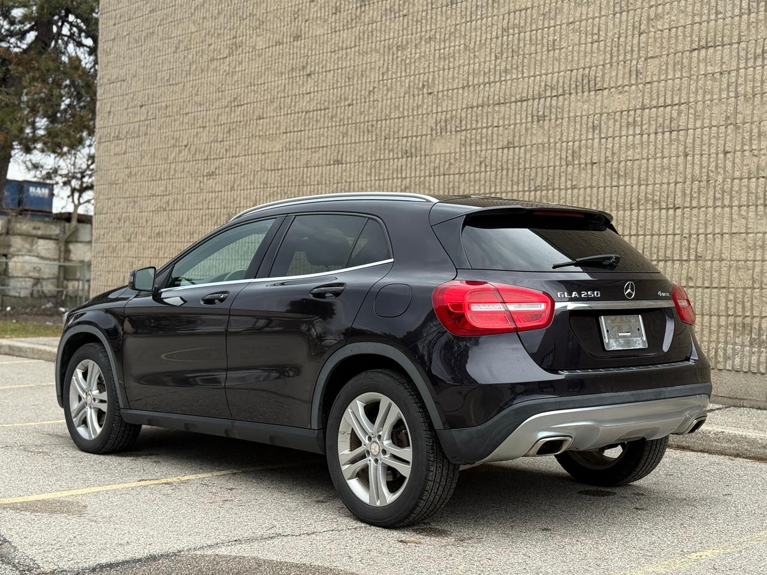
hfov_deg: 39.7
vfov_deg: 30.3
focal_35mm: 48
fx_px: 1064
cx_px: 384
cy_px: 288
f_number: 1.78
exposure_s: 1/1330
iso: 100
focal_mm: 6.76
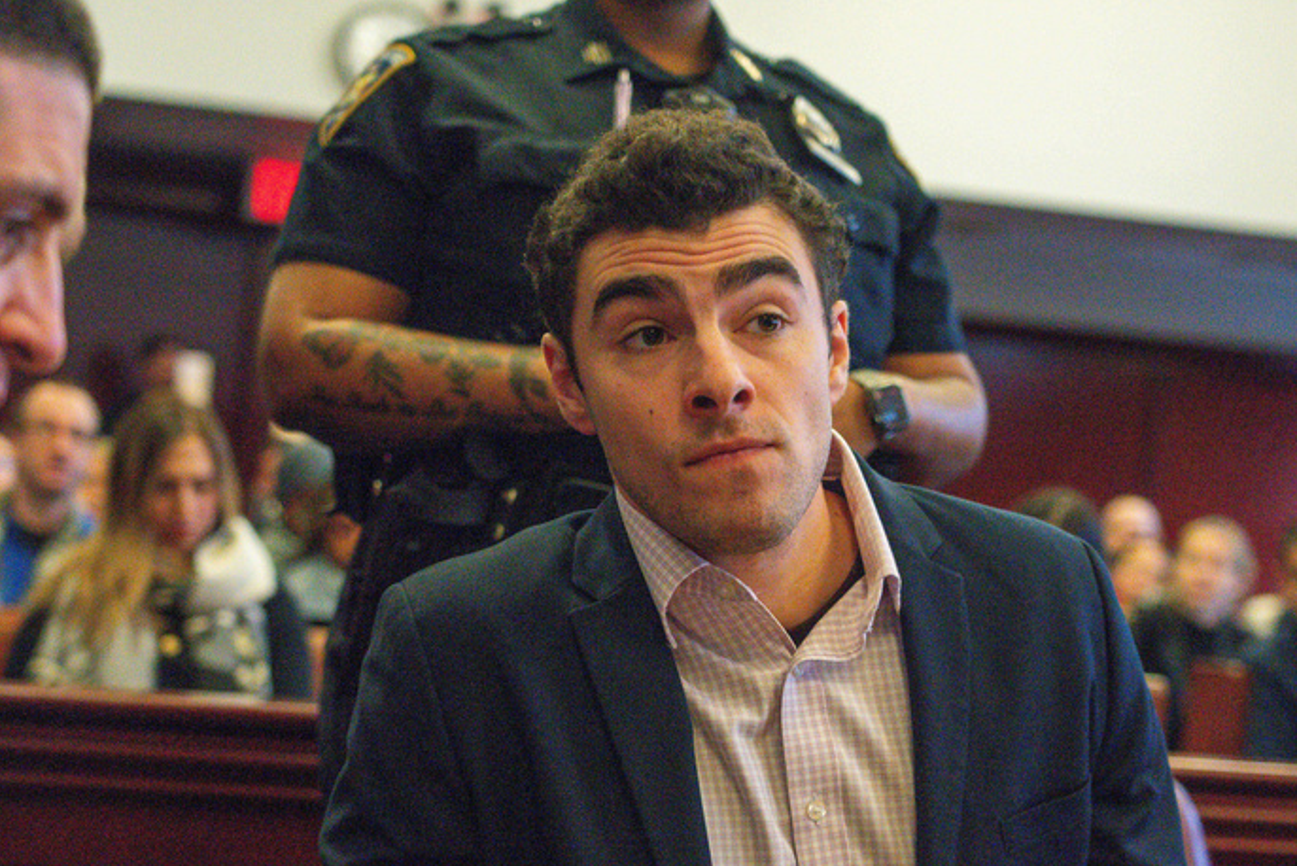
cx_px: 667
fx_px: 3604
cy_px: 570
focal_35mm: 100
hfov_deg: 20.4
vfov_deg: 13.7
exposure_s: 1/250
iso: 12800
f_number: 4
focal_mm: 67
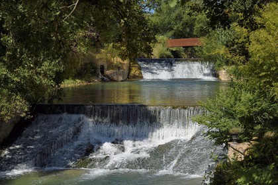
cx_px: 139
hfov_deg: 23.6
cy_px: 92
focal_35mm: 86
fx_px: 664
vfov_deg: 15.9
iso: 200
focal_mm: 86
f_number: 10
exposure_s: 1/250
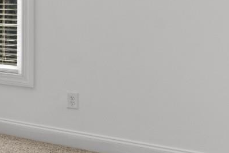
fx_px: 439
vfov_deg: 19.1
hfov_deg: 20.7
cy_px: -6
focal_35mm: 69
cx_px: -180
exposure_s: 1/30
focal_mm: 11.5
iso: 100
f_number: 4.8
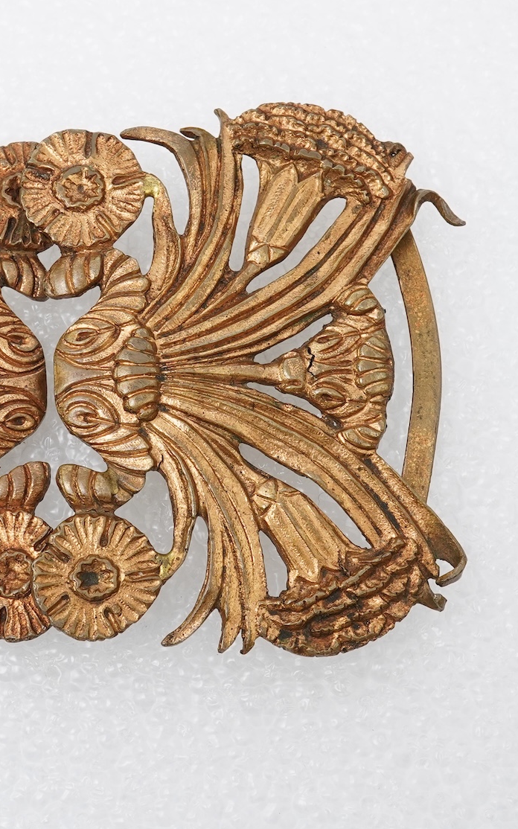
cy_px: 409
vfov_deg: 25.5
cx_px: 104
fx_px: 1830
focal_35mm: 81
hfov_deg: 16.0
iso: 640
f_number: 20
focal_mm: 30
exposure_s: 1/100
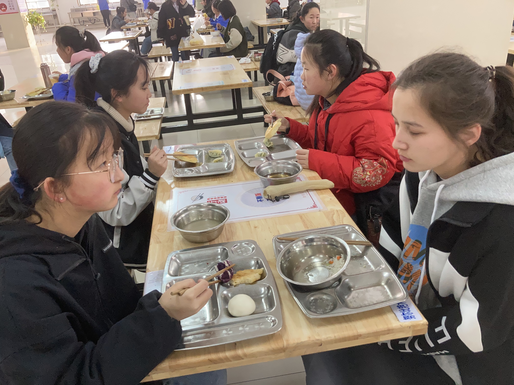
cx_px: 257
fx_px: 416
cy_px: 192
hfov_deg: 63.4
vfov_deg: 49.7
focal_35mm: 28
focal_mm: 3.99
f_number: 1.8
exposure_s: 1/33
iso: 250
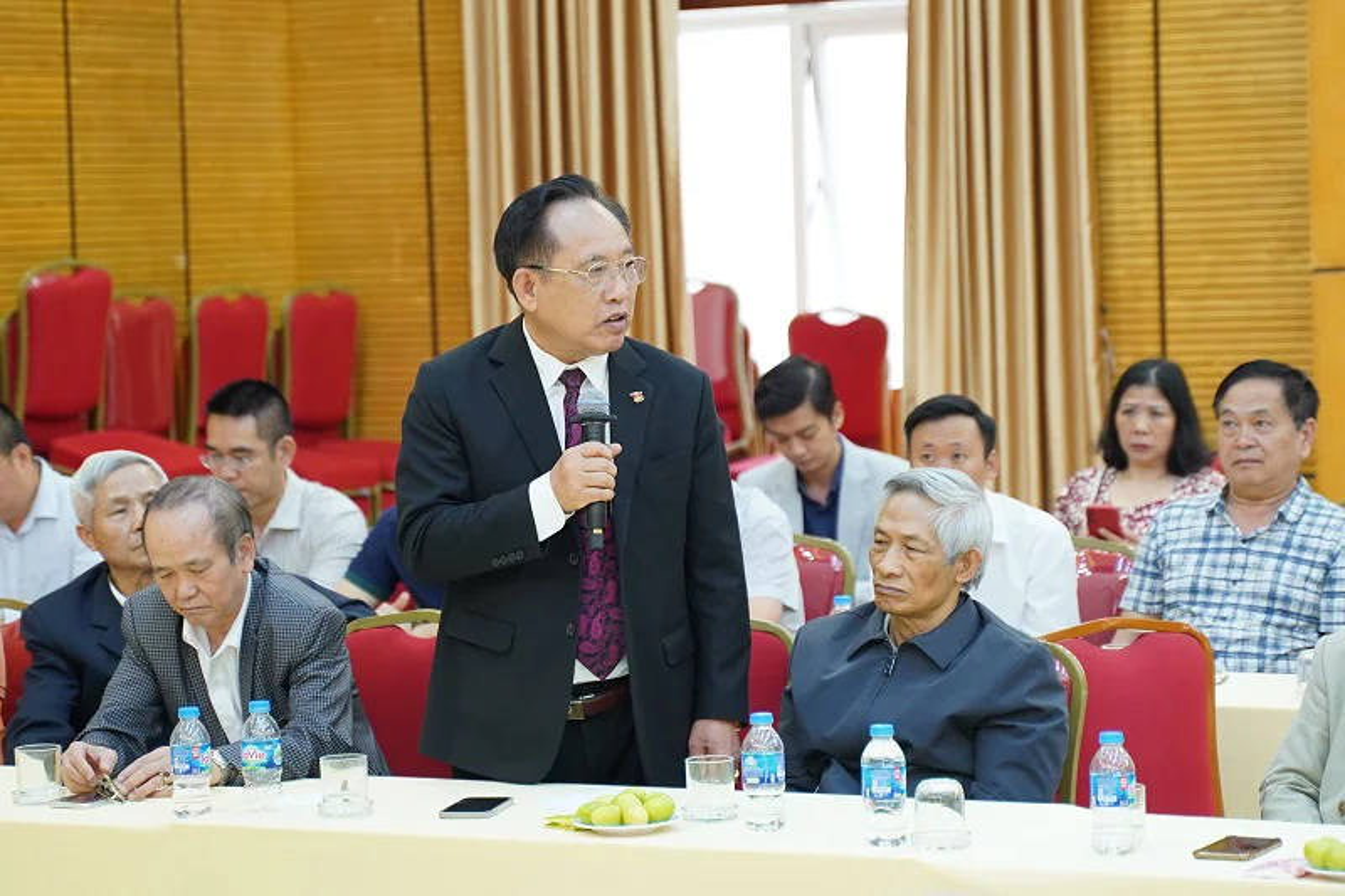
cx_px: 672
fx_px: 4183
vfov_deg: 12.2
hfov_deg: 18.3
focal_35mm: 112
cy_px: 448
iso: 1000
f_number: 3.2
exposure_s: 1/160
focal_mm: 75
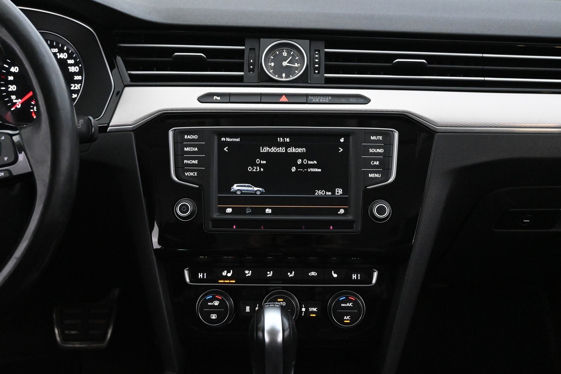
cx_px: 280
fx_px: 701
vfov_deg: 29.9
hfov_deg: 43.6
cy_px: 187
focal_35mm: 45
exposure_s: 1/50
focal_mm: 30
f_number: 4.8
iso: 7200
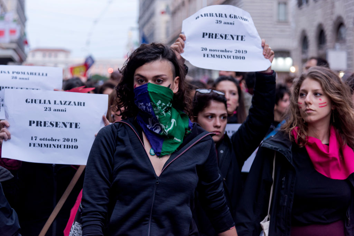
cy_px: 118
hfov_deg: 26.0
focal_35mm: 78
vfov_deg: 17.5
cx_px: 177
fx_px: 767
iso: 640
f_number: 4
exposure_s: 1/250
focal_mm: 78
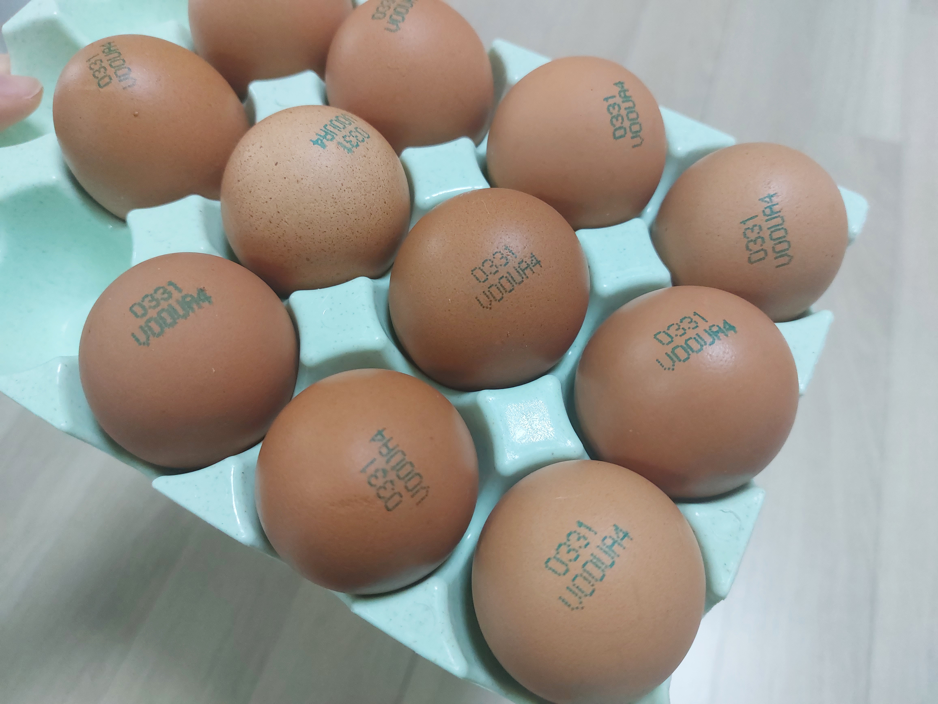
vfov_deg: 54.9
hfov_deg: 69.4
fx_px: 677
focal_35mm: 25
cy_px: 352
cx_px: 469
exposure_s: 1/120
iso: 320
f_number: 1.8
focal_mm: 5.23
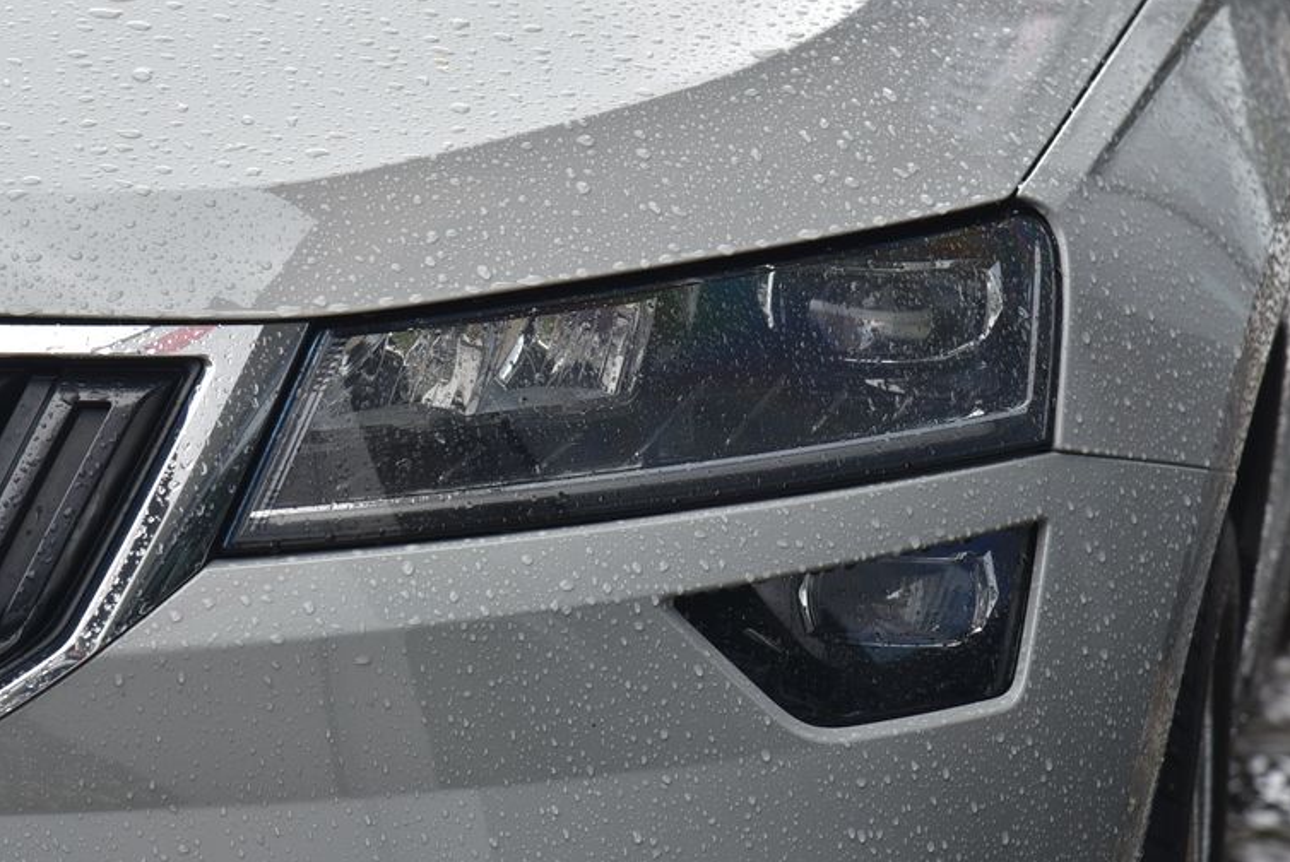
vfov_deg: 8.4
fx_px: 5845
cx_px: 489
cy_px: 383
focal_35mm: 163
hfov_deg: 12.6
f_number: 7.1
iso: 500
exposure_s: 1/200
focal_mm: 120
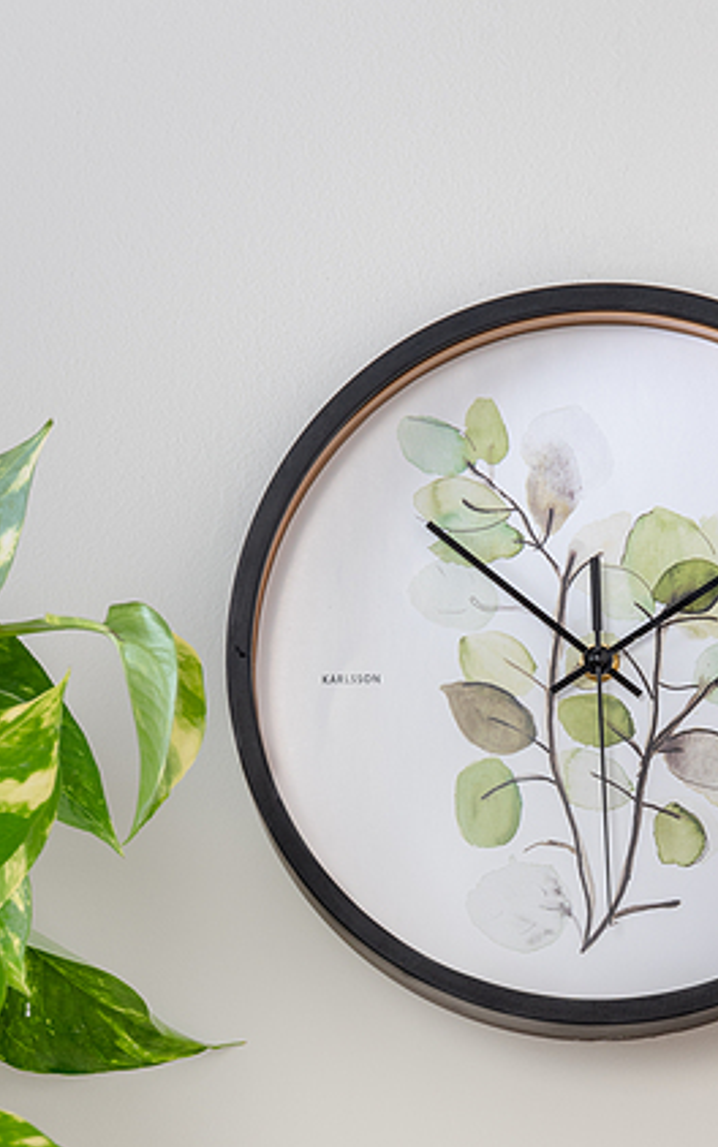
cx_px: 545
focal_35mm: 220
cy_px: 1078
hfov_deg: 6.0
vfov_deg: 9.5
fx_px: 6883
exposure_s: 1/100
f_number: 9
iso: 100
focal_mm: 105
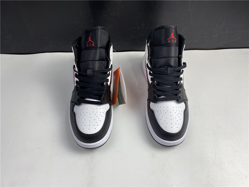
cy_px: 94
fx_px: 187
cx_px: 124
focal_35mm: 26
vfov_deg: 53.1
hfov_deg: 67.3
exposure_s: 1/100
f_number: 1.8
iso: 50
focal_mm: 4.25
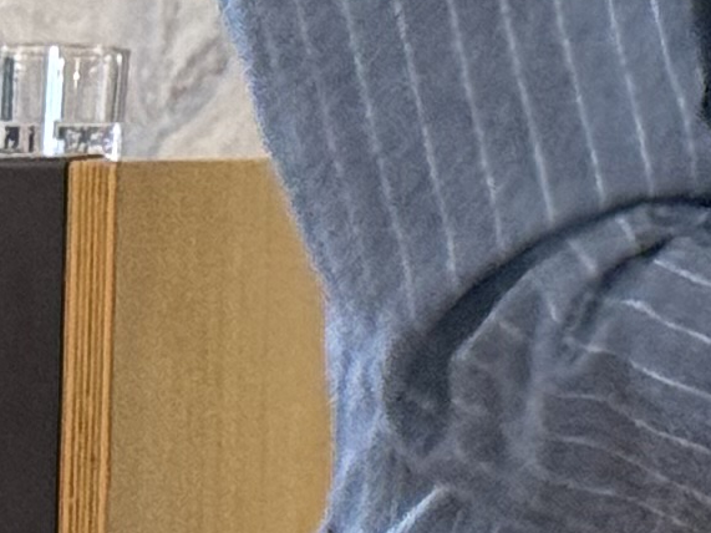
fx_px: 6961
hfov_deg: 5.5
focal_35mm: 339
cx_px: 2010
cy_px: -506
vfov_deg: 4.3
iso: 160
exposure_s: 1/50
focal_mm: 6.76
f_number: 1.78
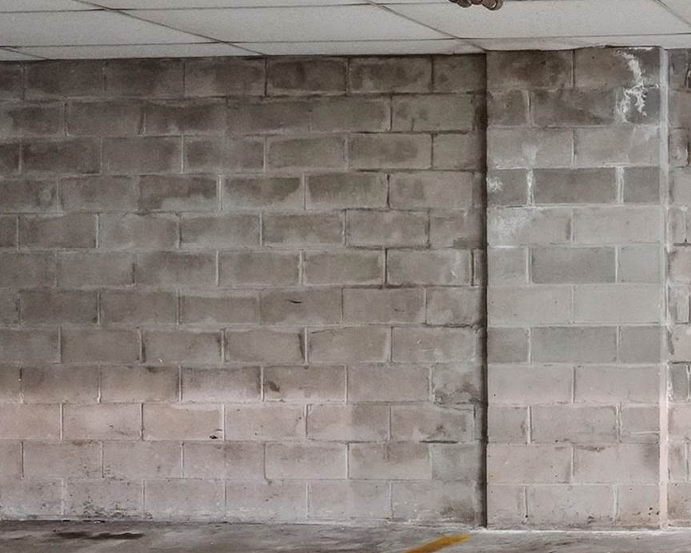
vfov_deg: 32.1
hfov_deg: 27.0
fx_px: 961
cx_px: 1054
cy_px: 254
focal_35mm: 47
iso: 4000
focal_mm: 14
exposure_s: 1/50
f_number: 8
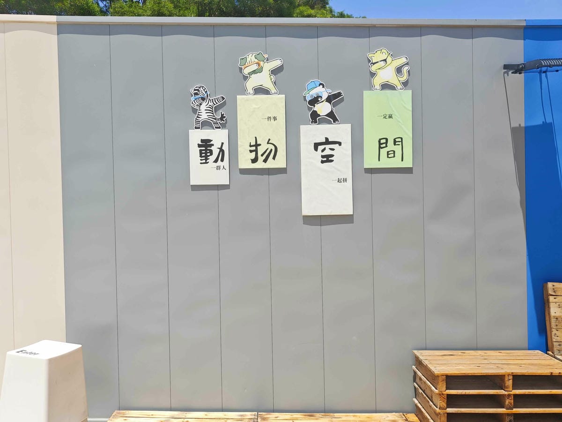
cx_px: 281
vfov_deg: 46.8
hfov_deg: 60.0
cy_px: 211
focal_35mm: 30
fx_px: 487
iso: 64
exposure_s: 1/2000
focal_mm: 8.72
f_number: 2
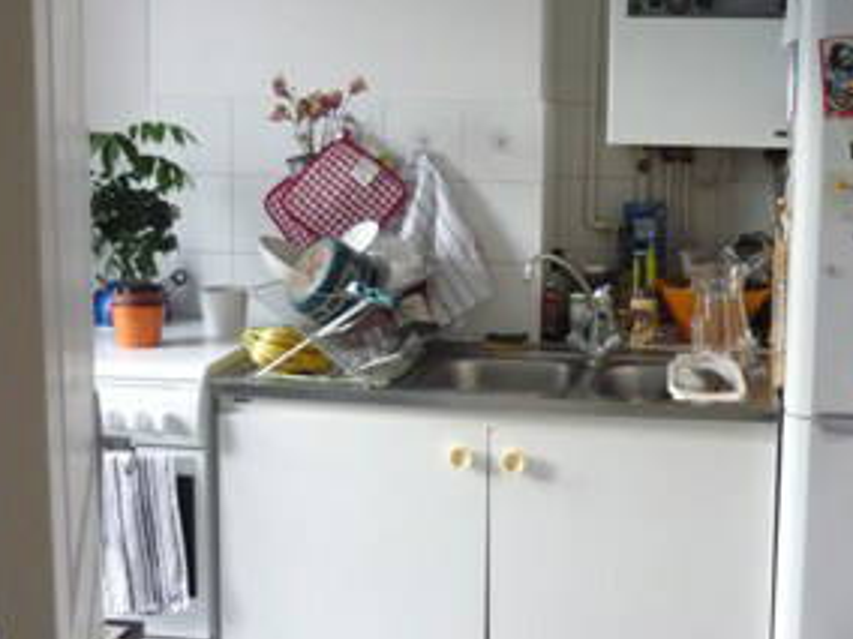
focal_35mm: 52
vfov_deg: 28.0
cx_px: 547
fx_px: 1281
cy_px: 255
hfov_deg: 36.5
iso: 400
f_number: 2.8
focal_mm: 5.5
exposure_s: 1/25
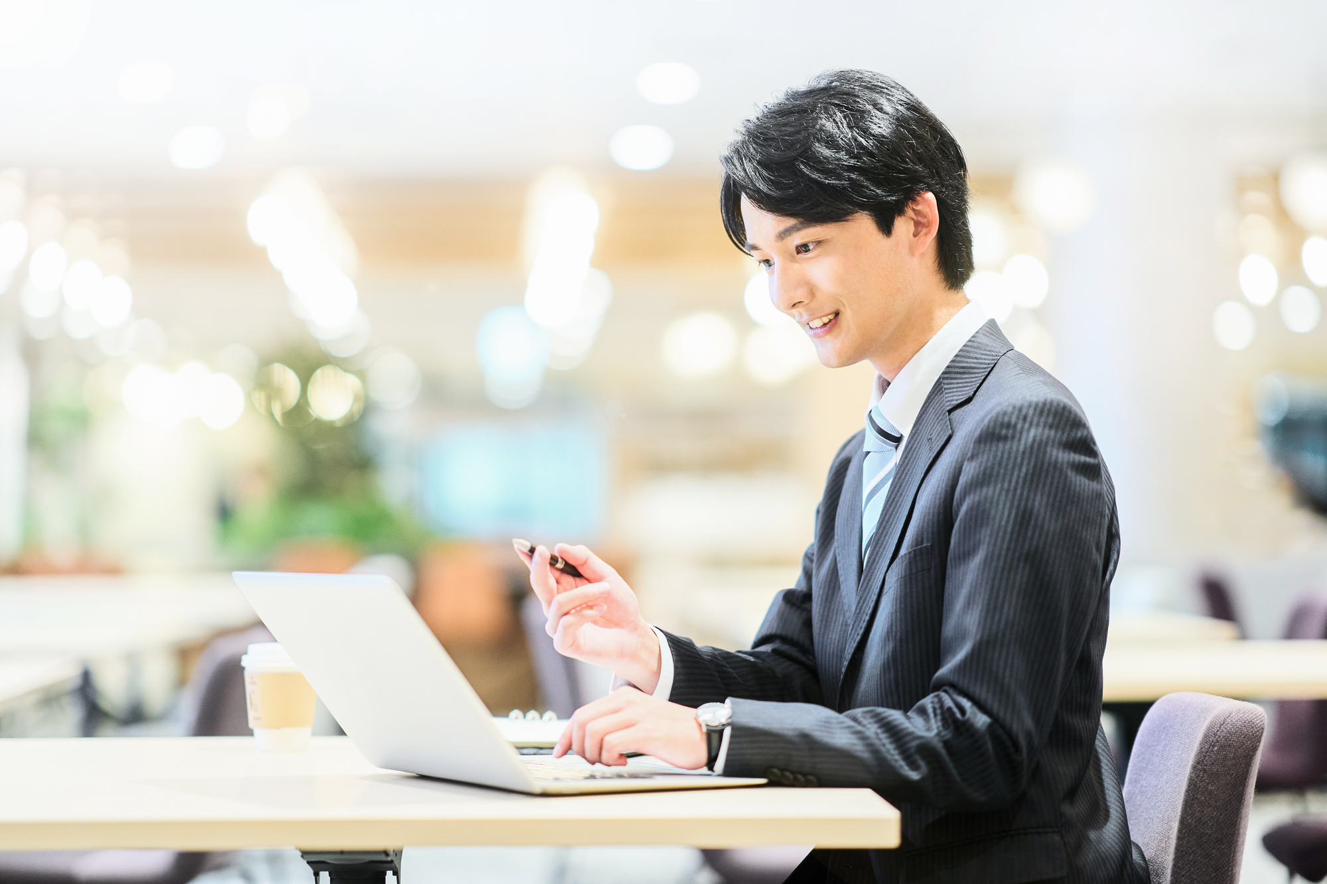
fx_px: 3133
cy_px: 442
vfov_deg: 16.1
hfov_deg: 23.9
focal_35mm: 85
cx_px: 664
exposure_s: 1/320
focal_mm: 85
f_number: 1.4
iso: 800
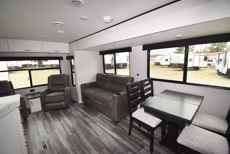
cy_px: 77
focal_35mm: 15
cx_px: 115
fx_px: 96
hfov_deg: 100.3
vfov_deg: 77.5
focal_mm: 10
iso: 800
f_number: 5.6
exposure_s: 1/125
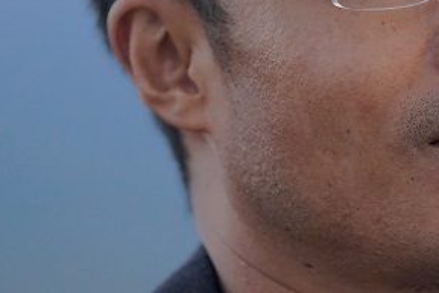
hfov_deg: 4.5
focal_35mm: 456
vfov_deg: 3.0
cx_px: 355
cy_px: 65
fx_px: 5563
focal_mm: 176
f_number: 2.8
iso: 1600
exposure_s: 1/200
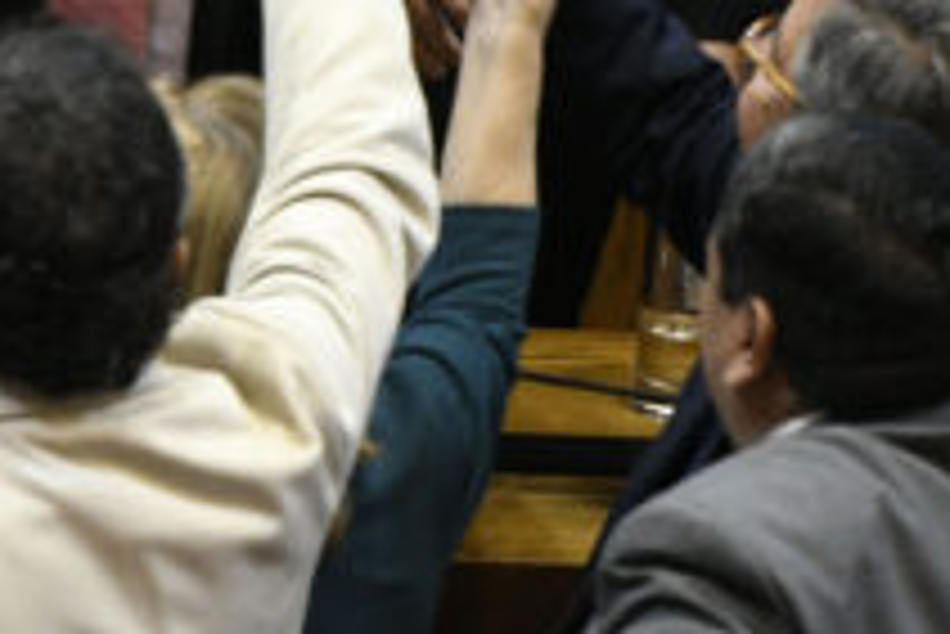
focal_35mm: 1093
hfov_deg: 1.9
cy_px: -396
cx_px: 176
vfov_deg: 1.3
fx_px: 28862
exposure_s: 1/160
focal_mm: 200
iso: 2000
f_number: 2.8
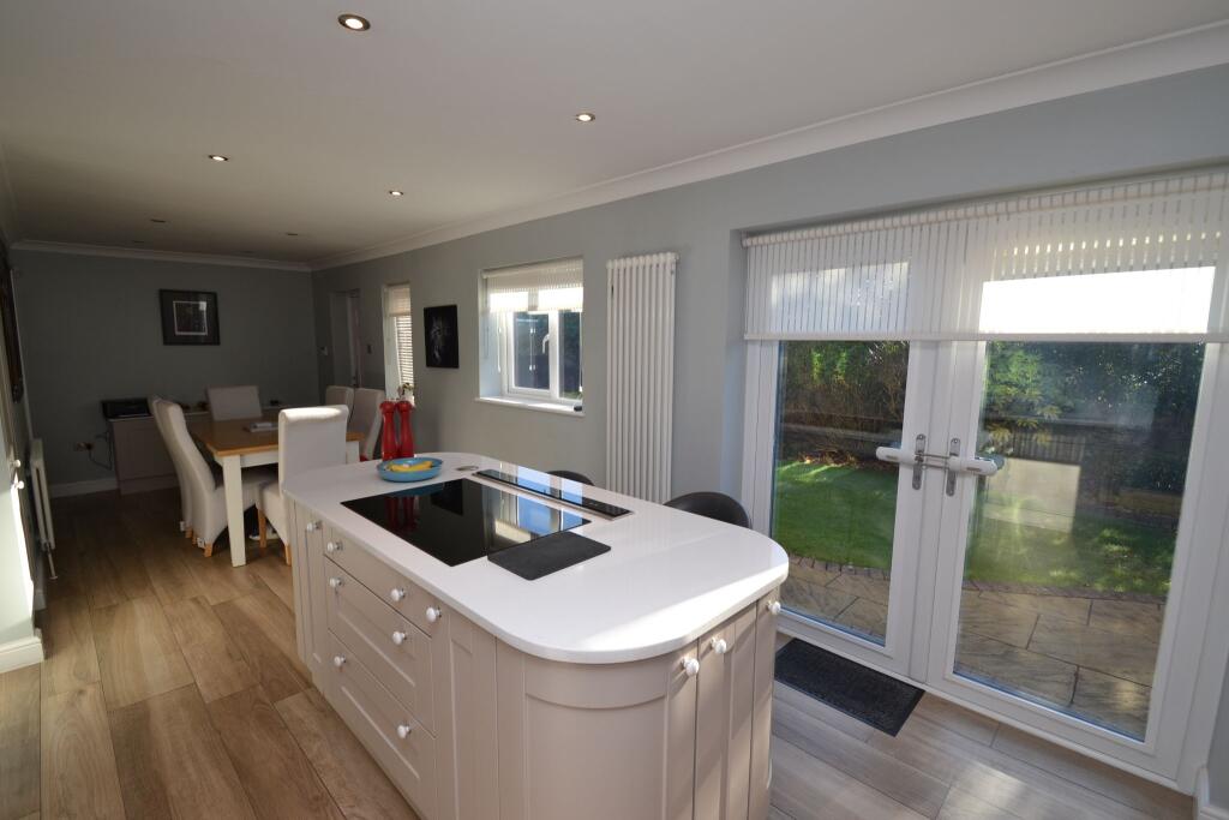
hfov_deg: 100.4
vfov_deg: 77.3
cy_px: 410
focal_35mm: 15
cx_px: 614
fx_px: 512
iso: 200
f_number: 5.6
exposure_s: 1/125
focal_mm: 10
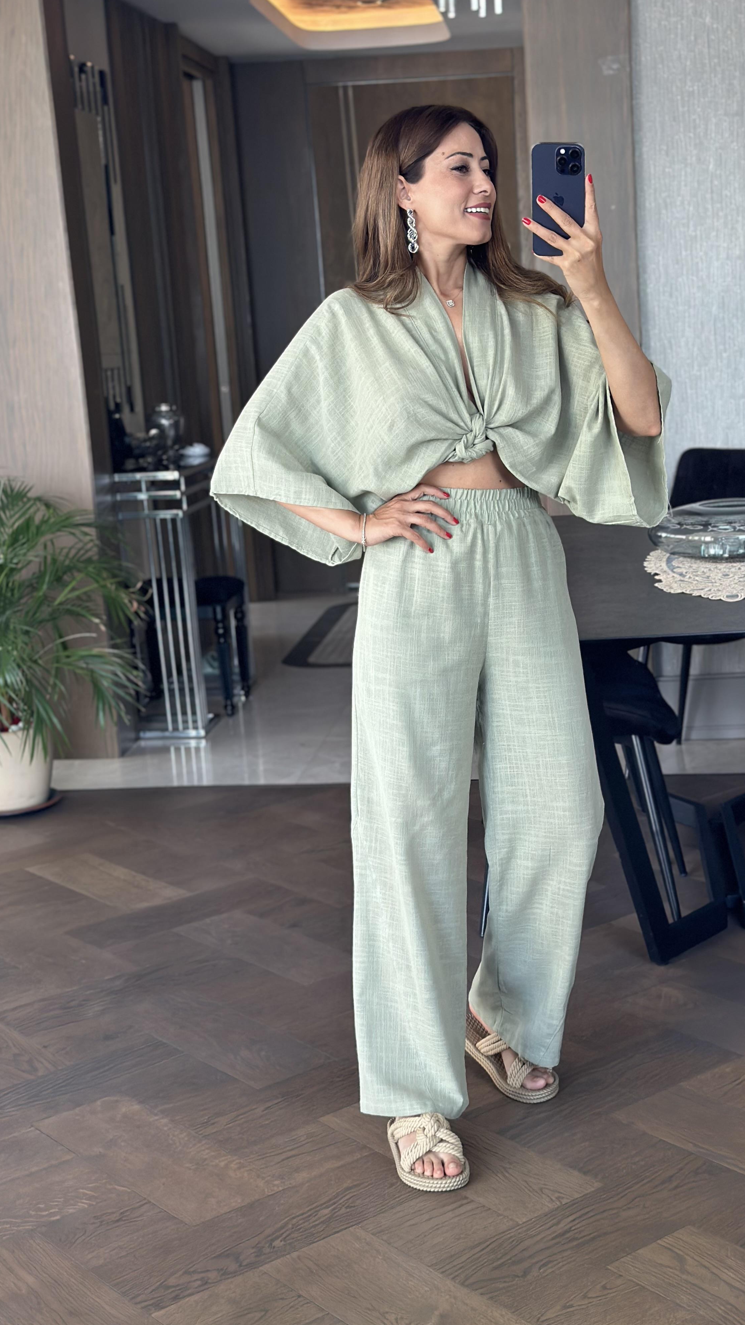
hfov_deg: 22.6
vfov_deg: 39.2
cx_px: 470
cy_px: 657
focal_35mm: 53
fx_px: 1861
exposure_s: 1/98
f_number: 1.78
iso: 125
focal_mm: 6.86
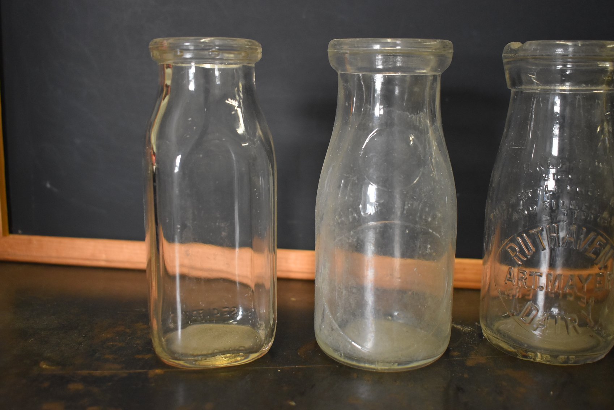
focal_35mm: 39
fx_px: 666
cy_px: 205
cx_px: 307
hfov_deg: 49.5
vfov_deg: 34.3
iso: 1600
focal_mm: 26
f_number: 4
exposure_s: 1/125
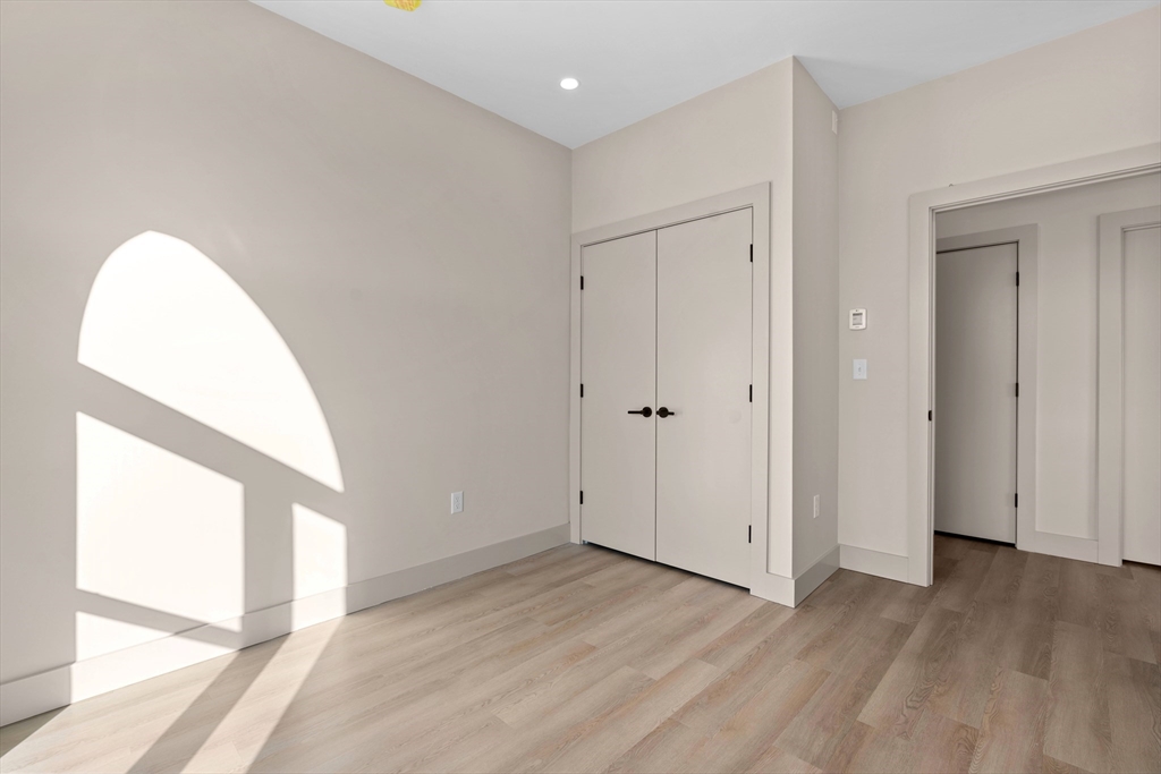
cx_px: 580
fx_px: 516
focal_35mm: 16
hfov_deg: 96.7
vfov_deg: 73.8
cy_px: 387
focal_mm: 16
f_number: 8
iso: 100
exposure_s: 1/8
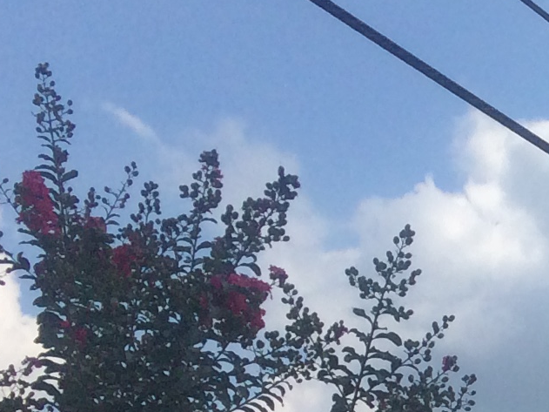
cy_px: 554
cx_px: 1353
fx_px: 2379
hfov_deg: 11.0
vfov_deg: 9.7
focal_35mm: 150
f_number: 2.2
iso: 40
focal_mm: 4.15
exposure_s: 1/4115
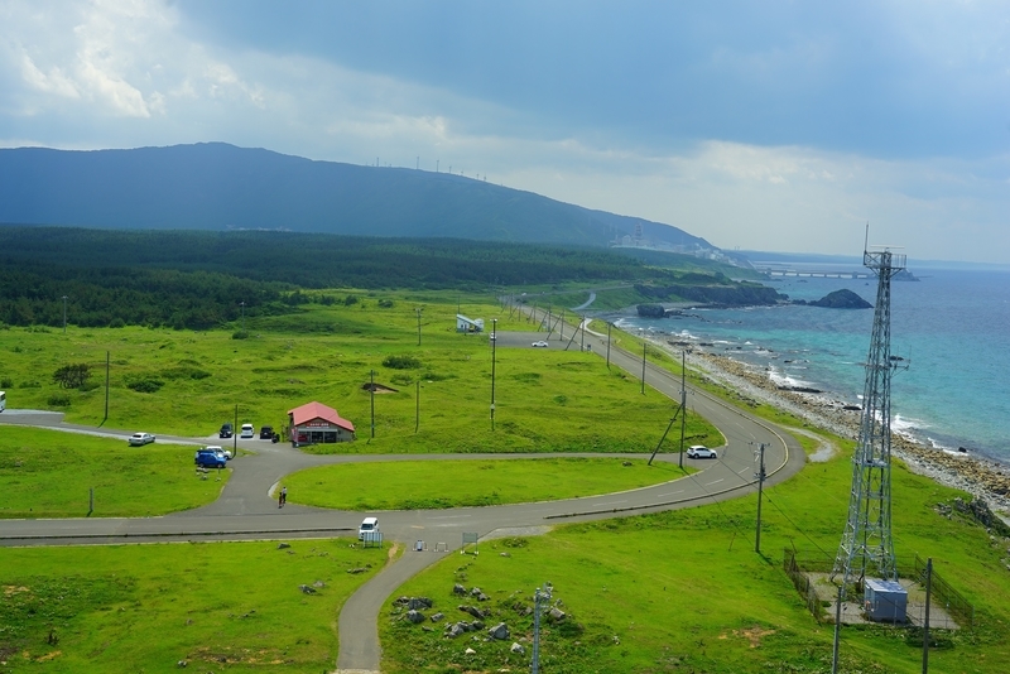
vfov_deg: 33.4
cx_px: 505
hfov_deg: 48.4
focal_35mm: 40
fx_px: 1123
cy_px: 337
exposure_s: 1/100
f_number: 8
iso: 100
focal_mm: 40
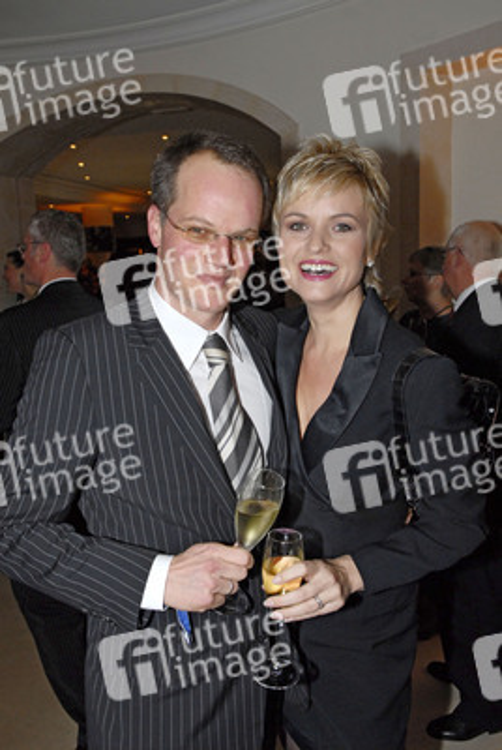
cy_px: 375
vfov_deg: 61.9
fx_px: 625
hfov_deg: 43.7
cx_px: 251
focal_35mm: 30
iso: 640
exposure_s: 1/100
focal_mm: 20
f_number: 5.6
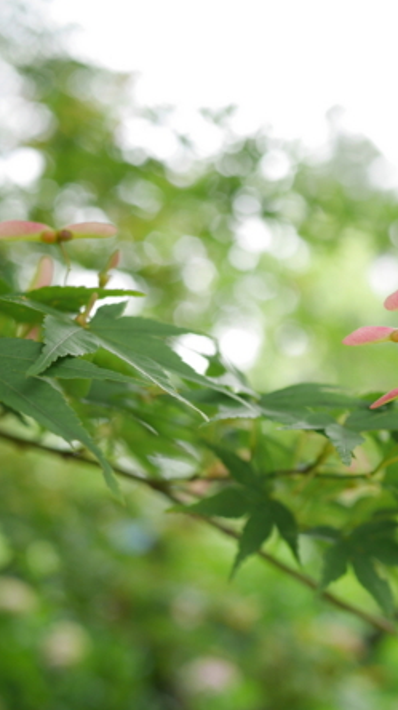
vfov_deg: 35.5
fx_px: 1109
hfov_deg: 19.4
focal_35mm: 59
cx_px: 451
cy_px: 354
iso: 200
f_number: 2.5
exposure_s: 1/200
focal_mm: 20
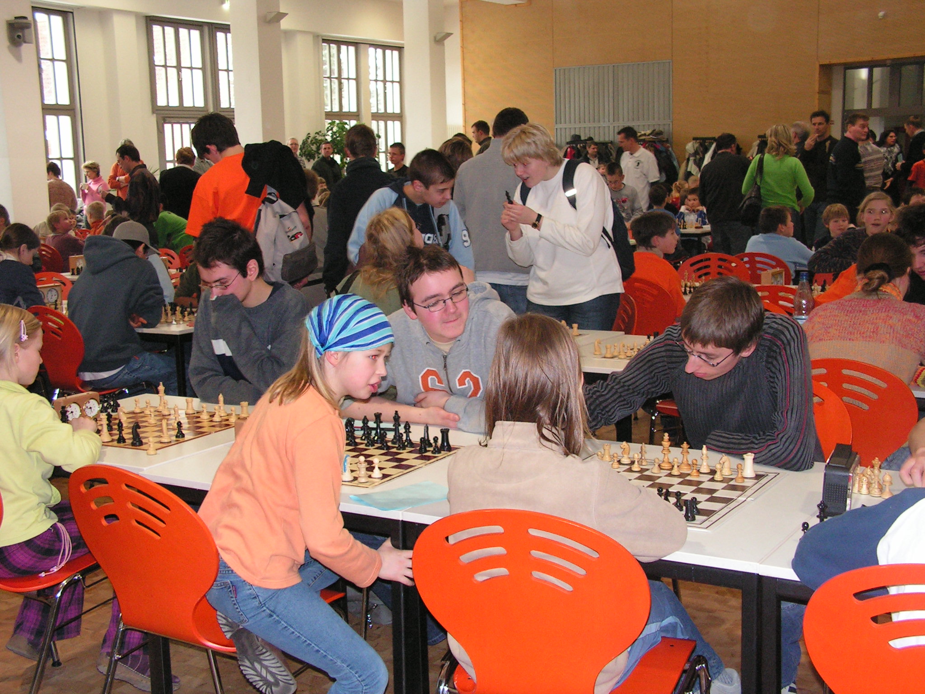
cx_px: 462
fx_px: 1202
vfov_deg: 32.2
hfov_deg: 42.1
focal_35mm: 45
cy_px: 347
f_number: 3.2
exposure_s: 1/40
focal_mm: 7.6
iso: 200
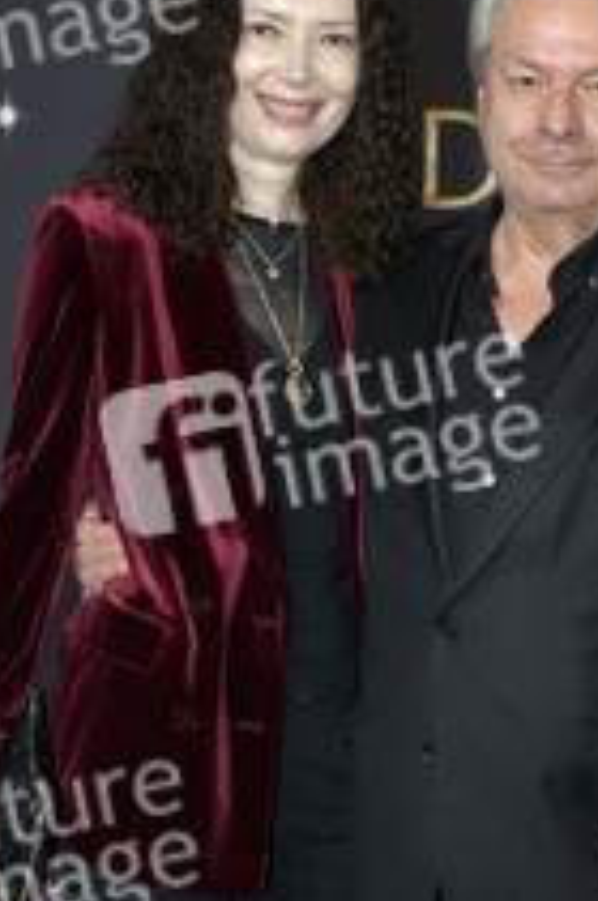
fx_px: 2275
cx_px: 444
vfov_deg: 22.3
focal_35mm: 91
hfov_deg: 14.9
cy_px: 649
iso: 1250
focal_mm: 48
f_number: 6.3
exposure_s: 1/250
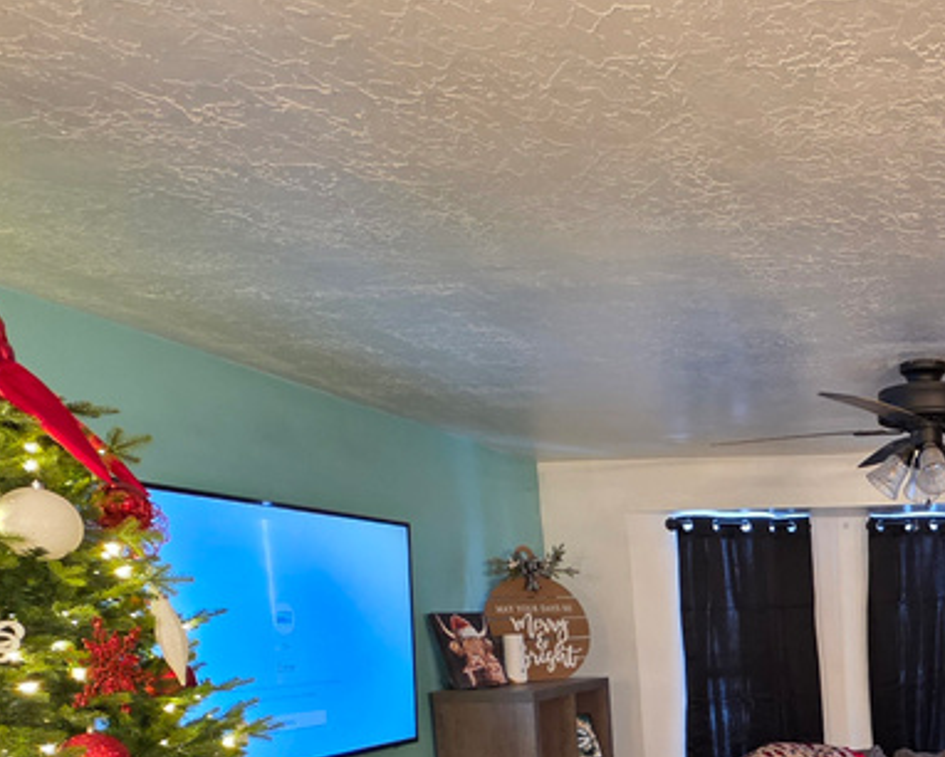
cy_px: 750
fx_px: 951
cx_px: 955
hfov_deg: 44.5
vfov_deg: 38.7
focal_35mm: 34
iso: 400
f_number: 1.9
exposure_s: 1/60
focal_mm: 2.2
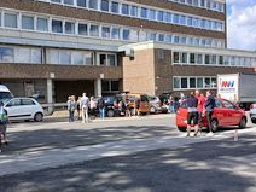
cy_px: 100
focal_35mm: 49
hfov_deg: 38.9
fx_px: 362
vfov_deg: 29.7
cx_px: 117
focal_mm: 3.98
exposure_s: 1/342
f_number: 1.8
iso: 20
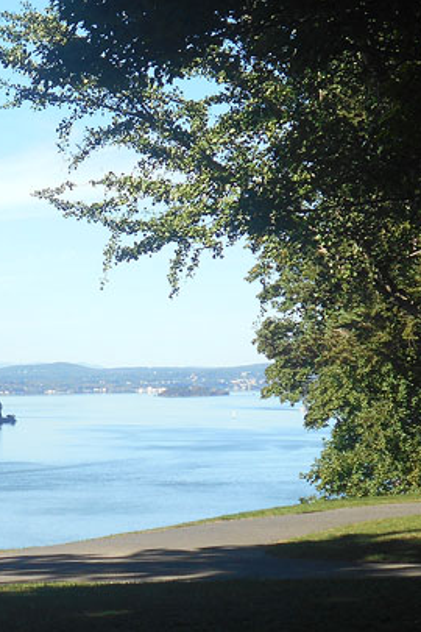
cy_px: 390
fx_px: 2017
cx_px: -72
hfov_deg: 11.7
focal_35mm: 115
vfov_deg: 17.8
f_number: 4.9
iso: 80
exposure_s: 1/320
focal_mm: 10
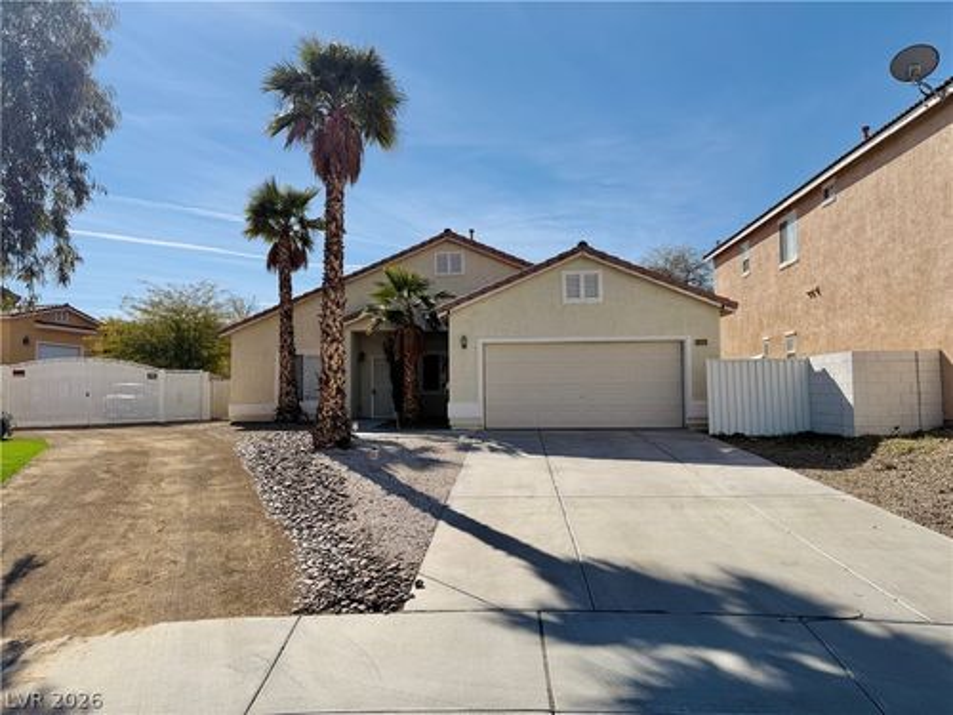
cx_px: 476
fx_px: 661
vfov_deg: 56.8
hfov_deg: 71.6
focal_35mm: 24
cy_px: 358
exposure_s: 1/8130
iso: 80
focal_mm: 6.76
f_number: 1.78
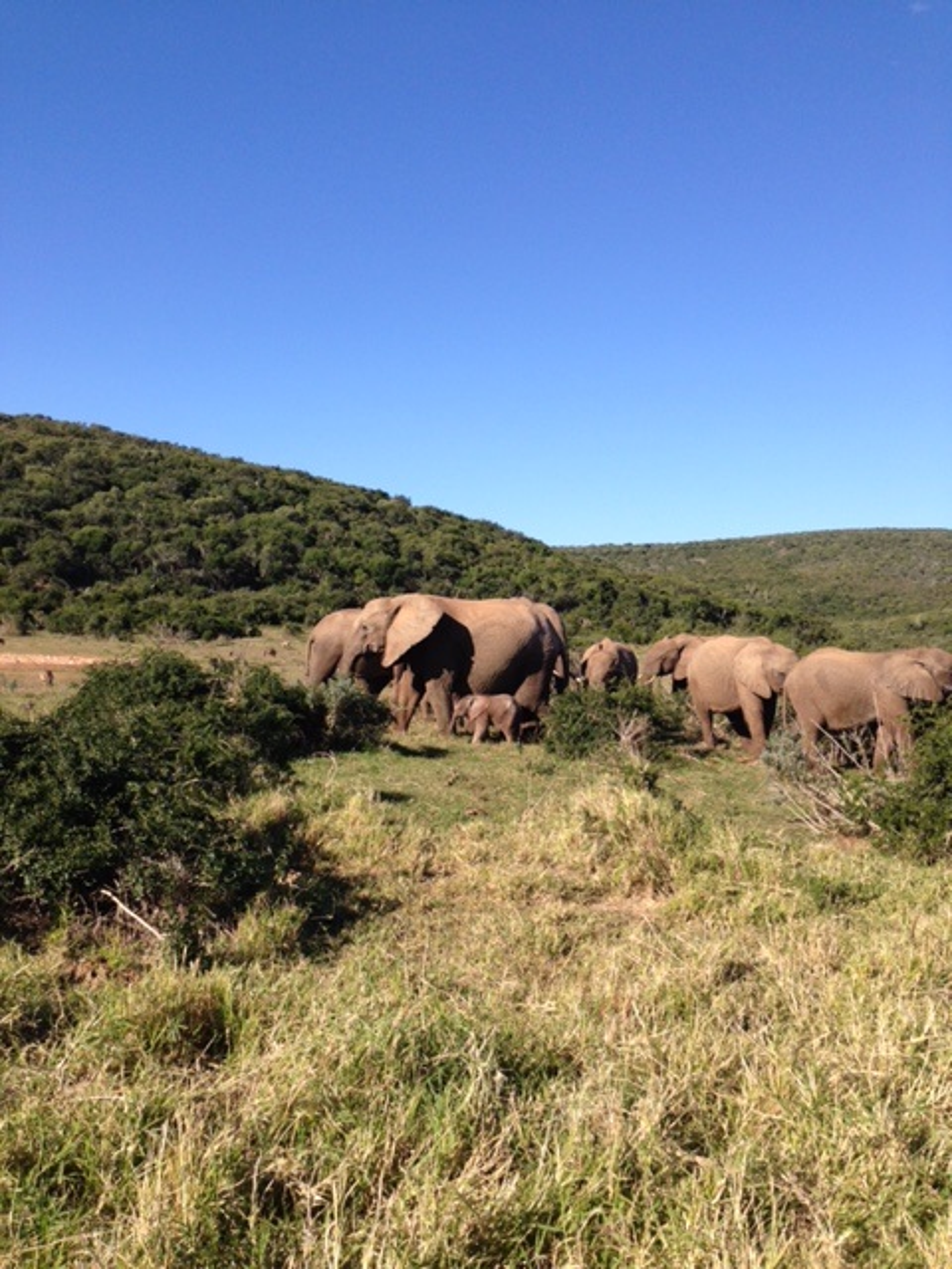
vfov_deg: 55.4
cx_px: 476
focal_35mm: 33
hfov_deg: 42.9
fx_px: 1210
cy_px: 634
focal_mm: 4.13
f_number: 2.4
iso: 50
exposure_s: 1/1232
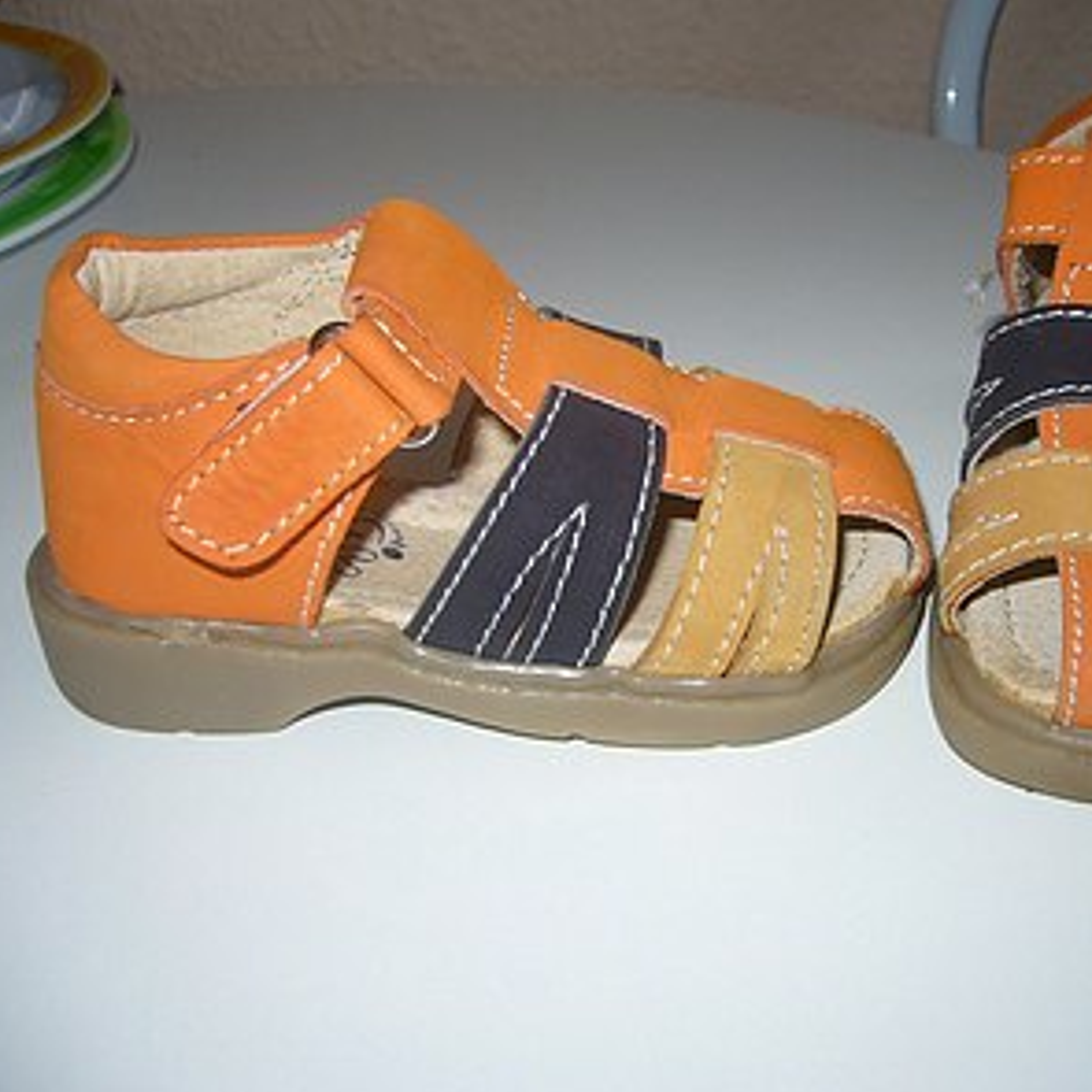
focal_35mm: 42
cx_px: 692
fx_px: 1499
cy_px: 552
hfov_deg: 39.7
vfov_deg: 40.0
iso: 64
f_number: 2.8
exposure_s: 1/60
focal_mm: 5.8
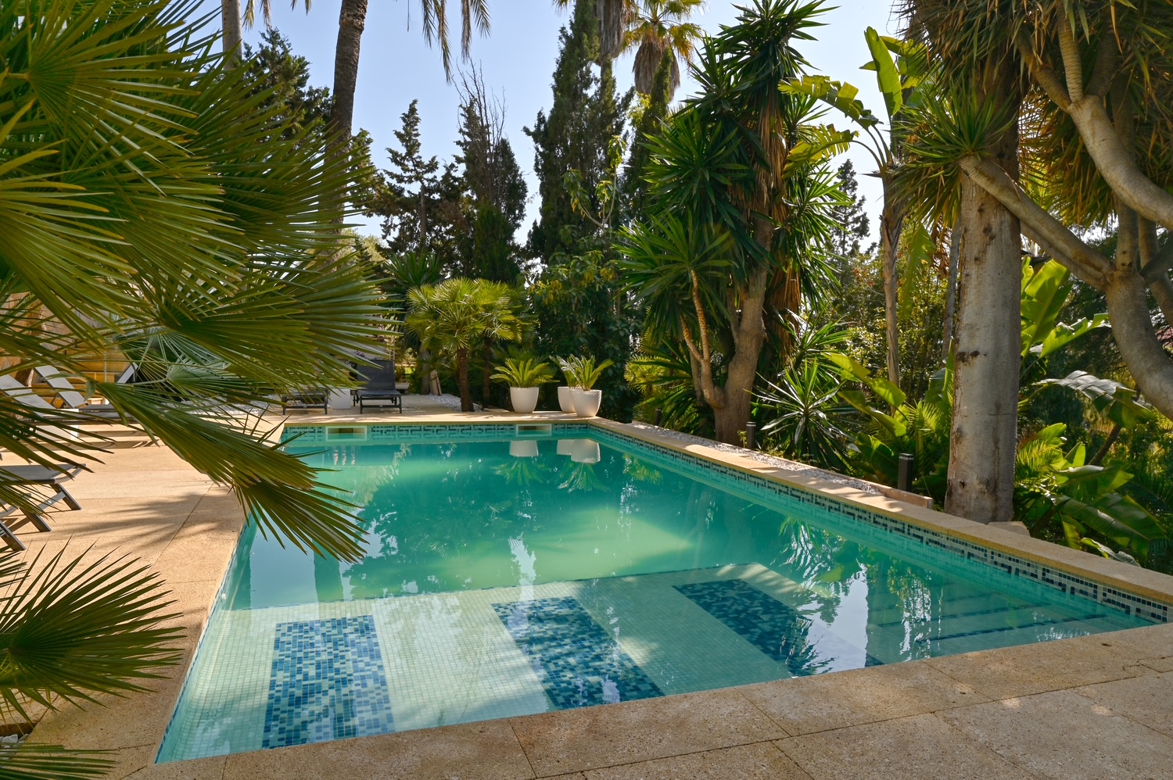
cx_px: 586
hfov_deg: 73.8
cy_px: 390
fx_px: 781
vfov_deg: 53.1
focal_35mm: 24
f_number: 10
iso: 100
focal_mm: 24
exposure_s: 1/320
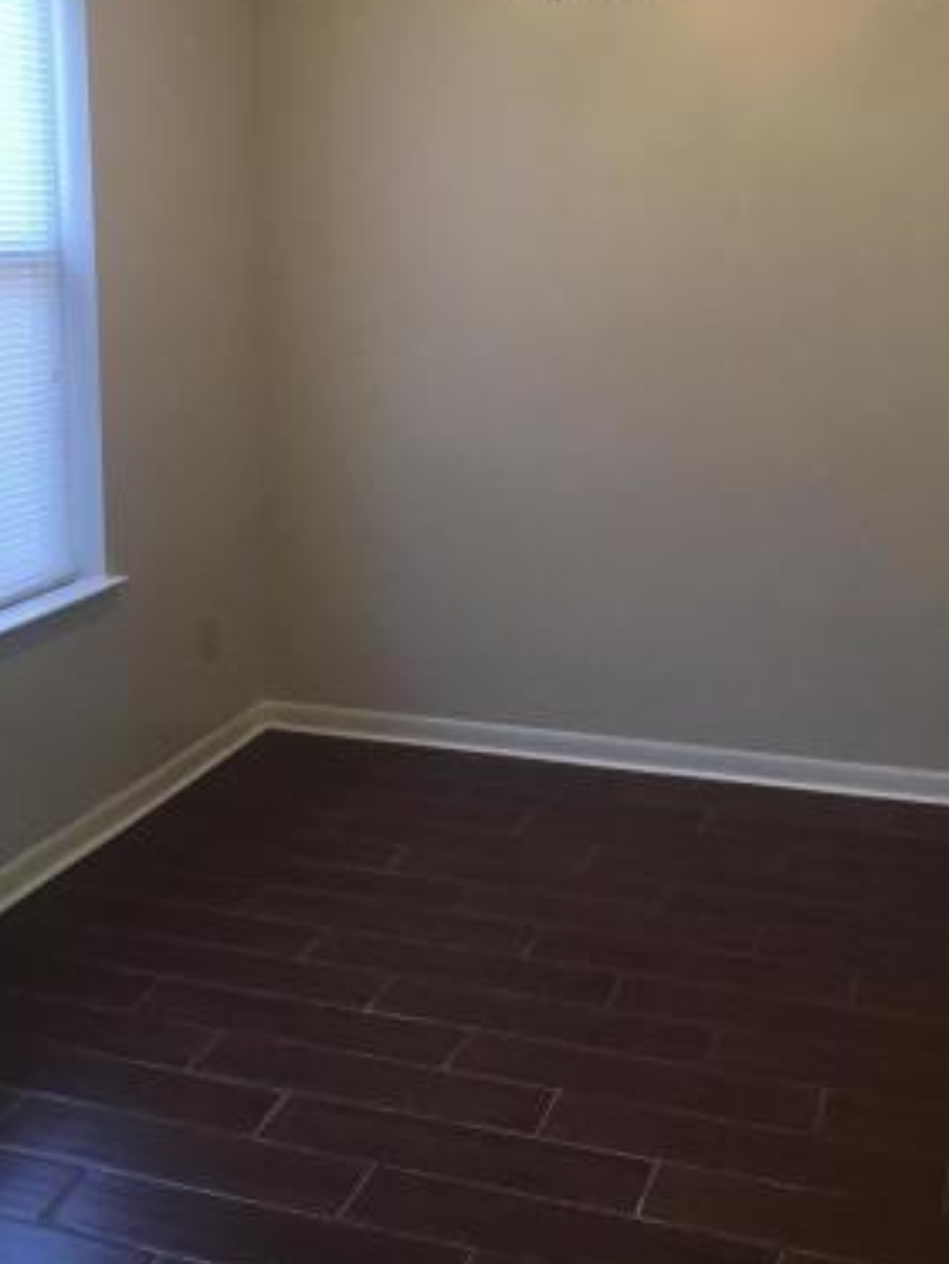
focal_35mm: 45
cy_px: 478
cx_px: 458
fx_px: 1644
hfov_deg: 32.2
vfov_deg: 41.8
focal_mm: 3.99
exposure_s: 1/30
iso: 40
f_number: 1.8
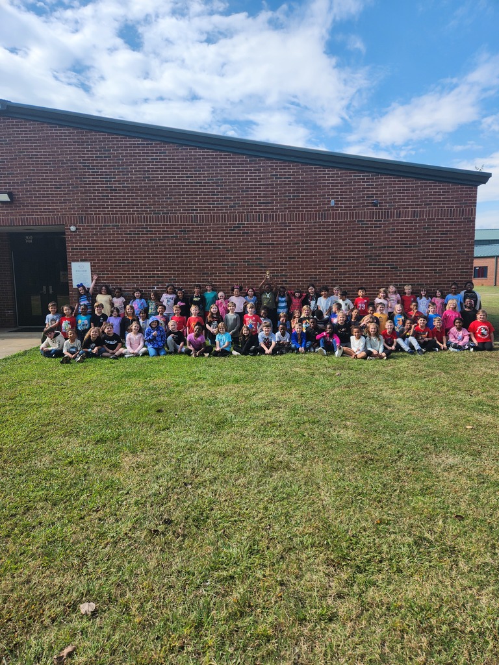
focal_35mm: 23
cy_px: 332
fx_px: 442
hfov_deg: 58.9
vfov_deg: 73.9
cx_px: 250
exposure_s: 1/1395
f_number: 1.8
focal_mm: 5.4
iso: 20
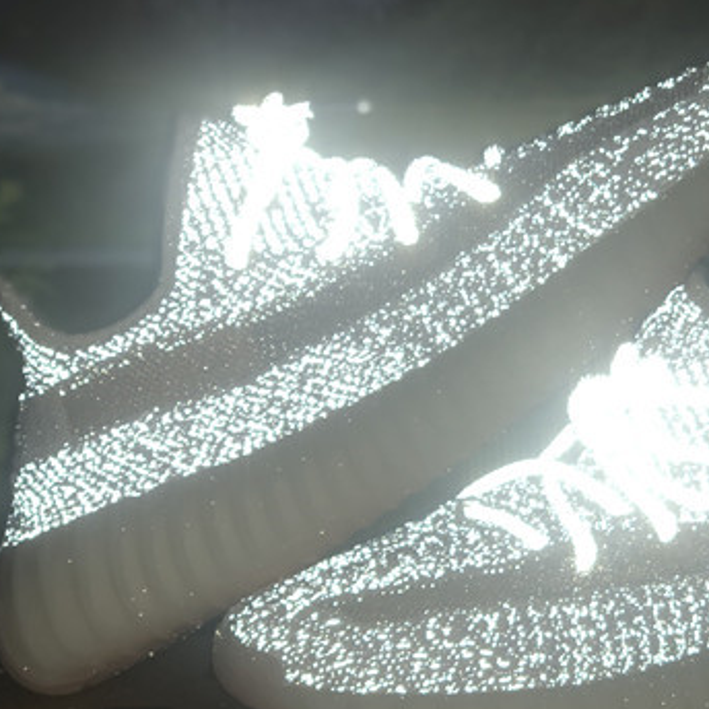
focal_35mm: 99
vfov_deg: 17.5
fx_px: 2294
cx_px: 550
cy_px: 477
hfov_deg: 17.4
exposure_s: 1/38
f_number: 2.4
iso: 16
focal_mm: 6
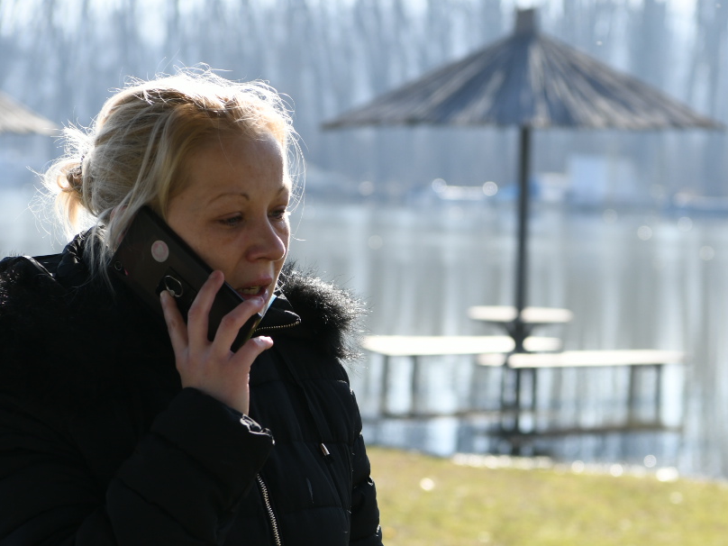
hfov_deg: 14.6
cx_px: 409
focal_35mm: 135
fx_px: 2839
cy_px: 313
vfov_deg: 11.0
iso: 320
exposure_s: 1/1250
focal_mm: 70
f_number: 4.5
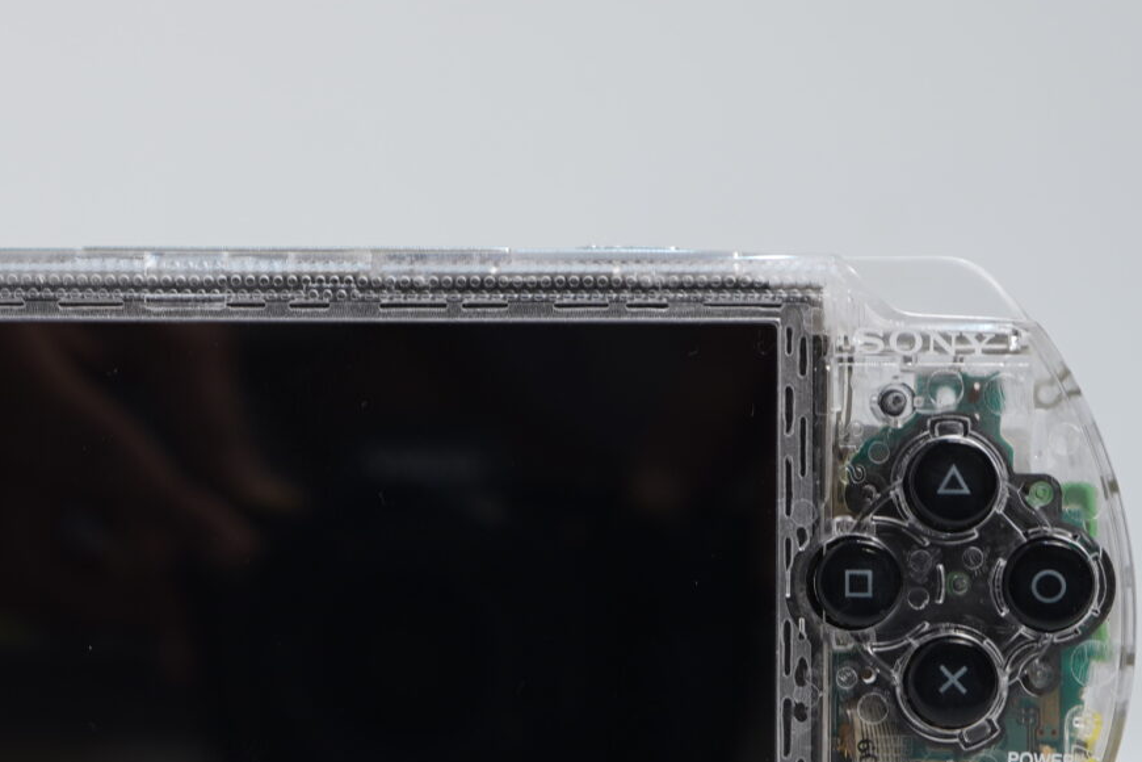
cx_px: 270
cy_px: 621
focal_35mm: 100
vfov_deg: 13.6
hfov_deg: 20.2
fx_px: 3172
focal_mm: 34
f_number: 5.6
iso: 64
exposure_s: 1/6
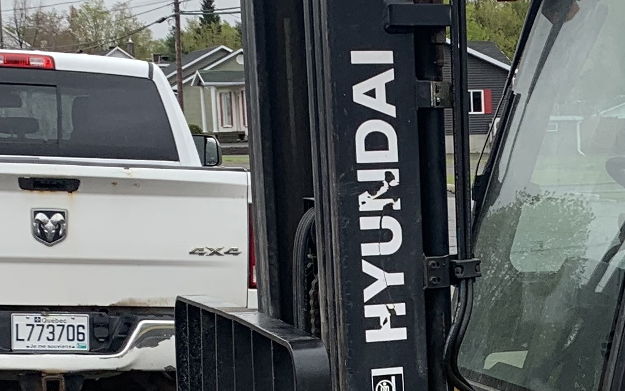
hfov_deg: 18.6
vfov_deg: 11.7
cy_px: 477
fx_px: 1857
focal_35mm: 109
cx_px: 626
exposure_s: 1/388
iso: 25
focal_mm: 4.25
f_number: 1.8
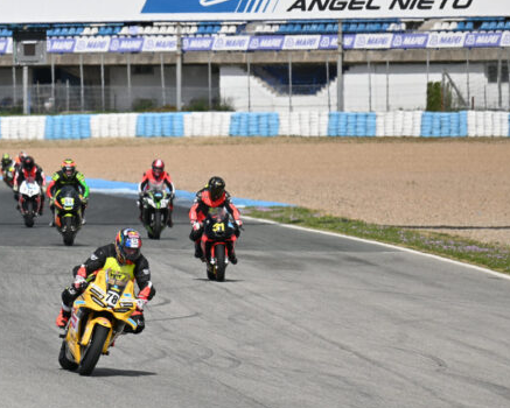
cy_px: 249
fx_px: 8562
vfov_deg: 2.7
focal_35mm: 567
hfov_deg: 3.4
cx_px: 58
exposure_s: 1/1250
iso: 100
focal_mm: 220
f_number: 6.3
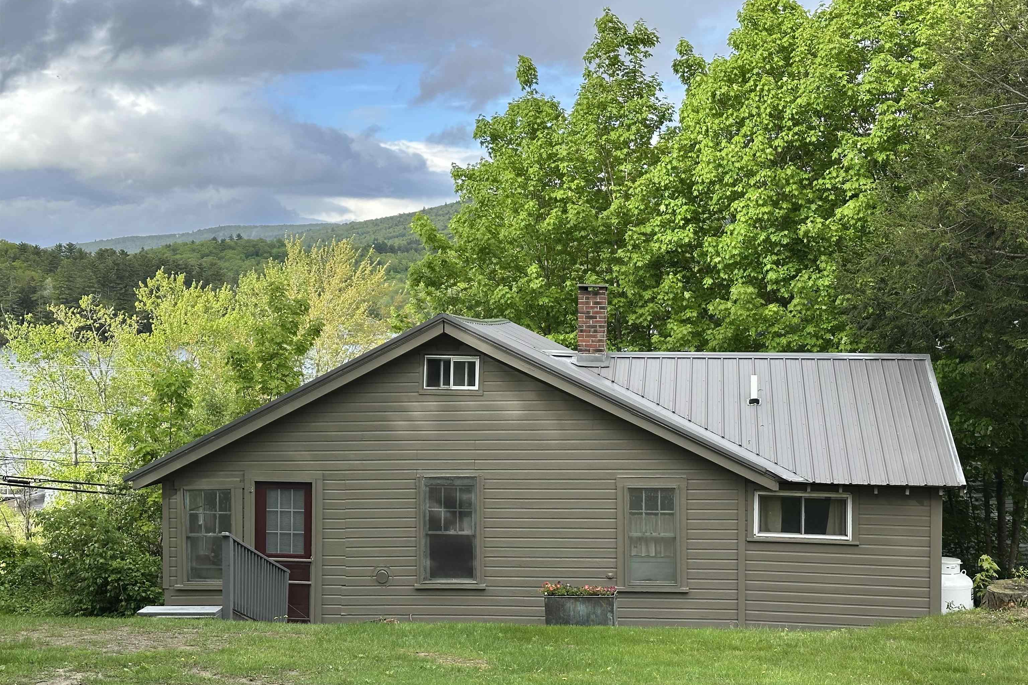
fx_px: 1428
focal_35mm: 50
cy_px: 350
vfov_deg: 27.0
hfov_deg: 39.6
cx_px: 515
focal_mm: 6.86
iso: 64
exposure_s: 1/953
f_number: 1.78
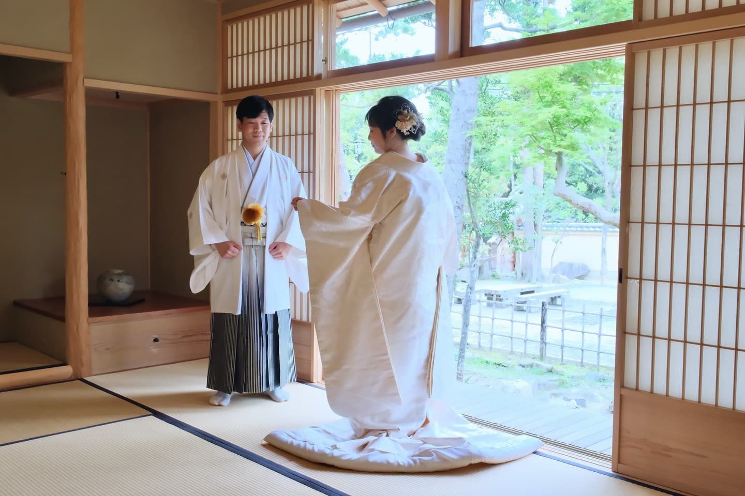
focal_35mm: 36
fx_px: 745
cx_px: 372
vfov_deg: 36.9
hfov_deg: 53.1
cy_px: 248
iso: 3200
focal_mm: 24
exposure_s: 1/160
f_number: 7.1
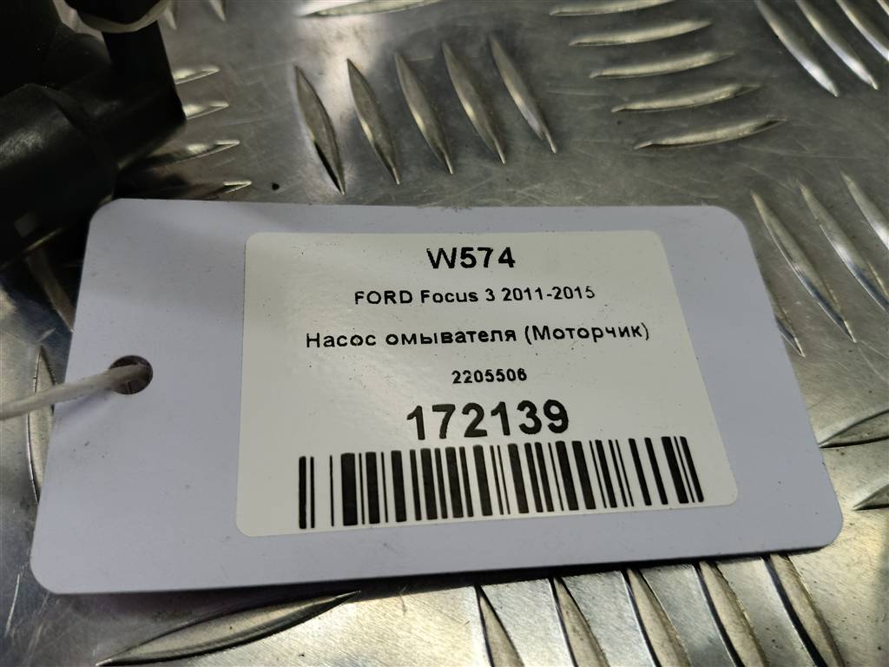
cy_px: 334
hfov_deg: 65.3
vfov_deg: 51.4
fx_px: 693
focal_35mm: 27
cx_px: 444
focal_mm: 4.11
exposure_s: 1/66.7
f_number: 1.6
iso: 118
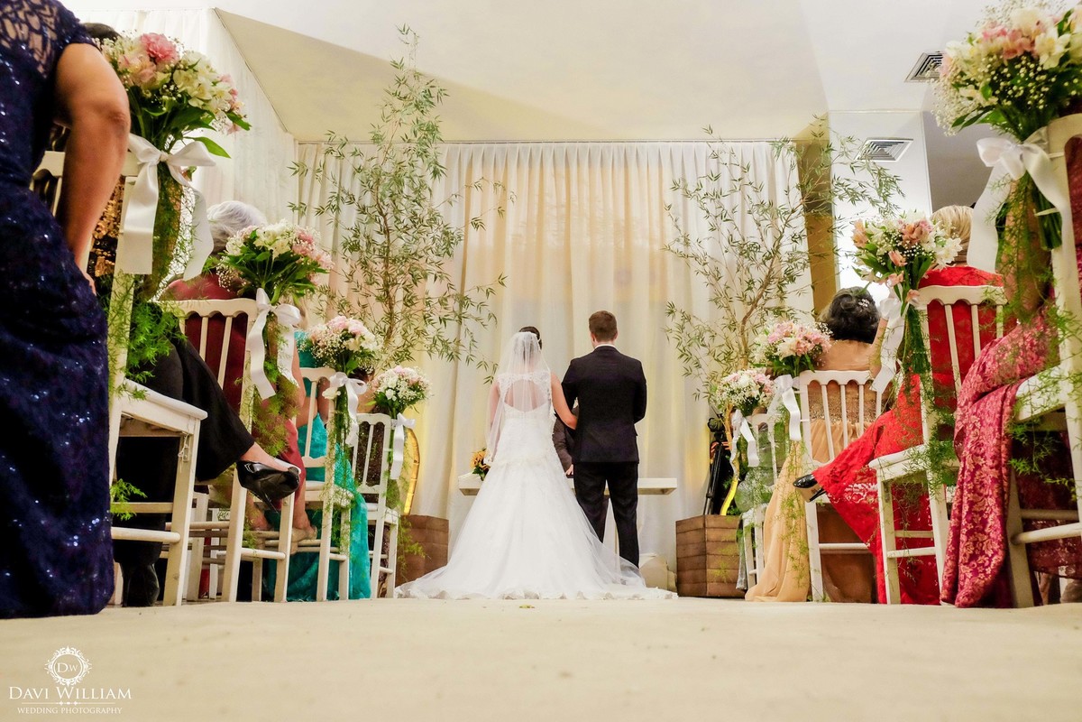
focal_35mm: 29
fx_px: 872
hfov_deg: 63.7
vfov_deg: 45.0
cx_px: 541
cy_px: 361
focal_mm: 19.6
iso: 4000
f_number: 5
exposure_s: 1/100
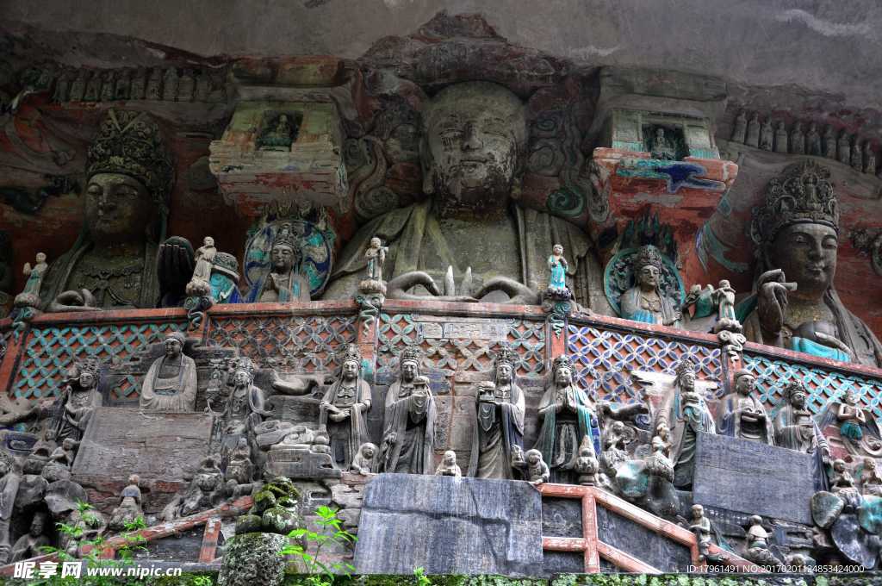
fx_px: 807
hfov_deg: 57.3
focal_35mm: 33
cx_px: 441
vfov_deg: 39.9
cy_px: 293
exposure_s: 1/30
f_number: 5.6
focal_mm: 22
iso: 560
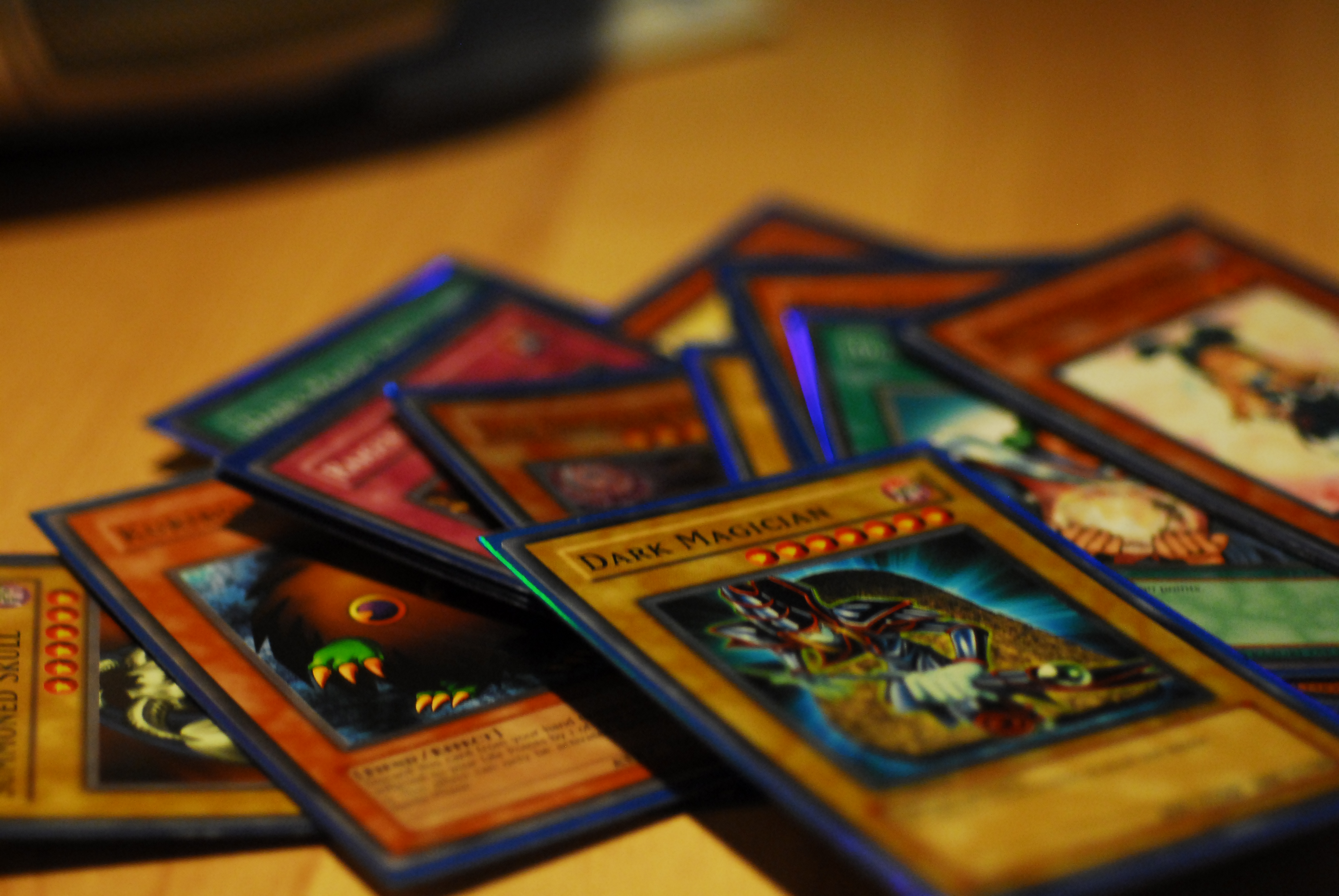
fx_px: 3352
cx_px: 670
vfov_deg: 15.2
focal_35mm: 90
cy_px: 448
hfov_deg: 22.6
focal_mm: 60
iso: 800
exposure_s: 1/40
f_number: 3.2
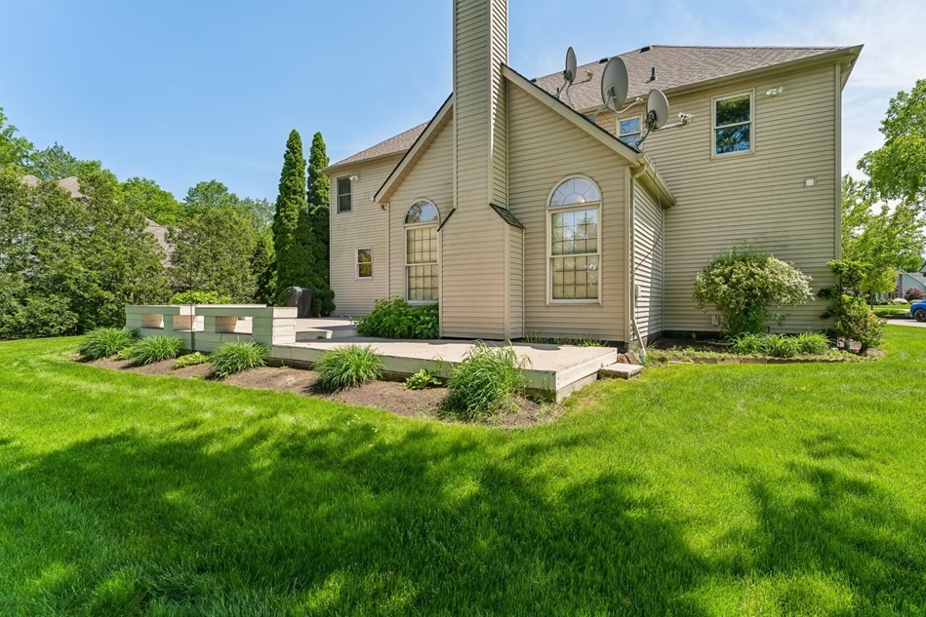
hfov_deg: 96.3
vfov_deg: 73.7
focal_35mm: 16
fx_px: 412
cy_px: 293
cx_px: 516
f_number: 8
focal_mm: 14
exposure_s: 1/800
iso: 640
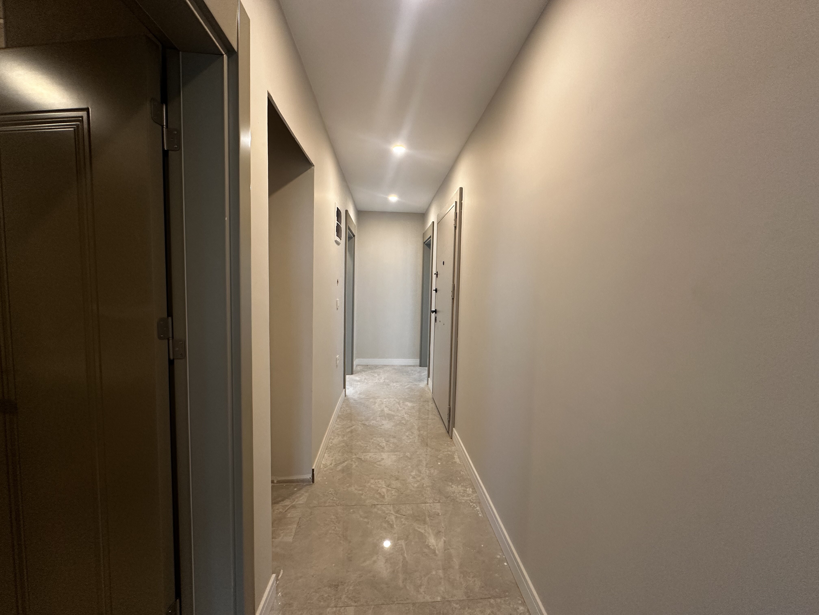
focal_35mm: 14
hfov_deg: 102.1
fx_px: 331
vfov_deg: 85.7
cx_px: 410
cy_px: 308
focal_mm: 2.22
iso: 200
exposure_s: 1/50
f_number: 2.2
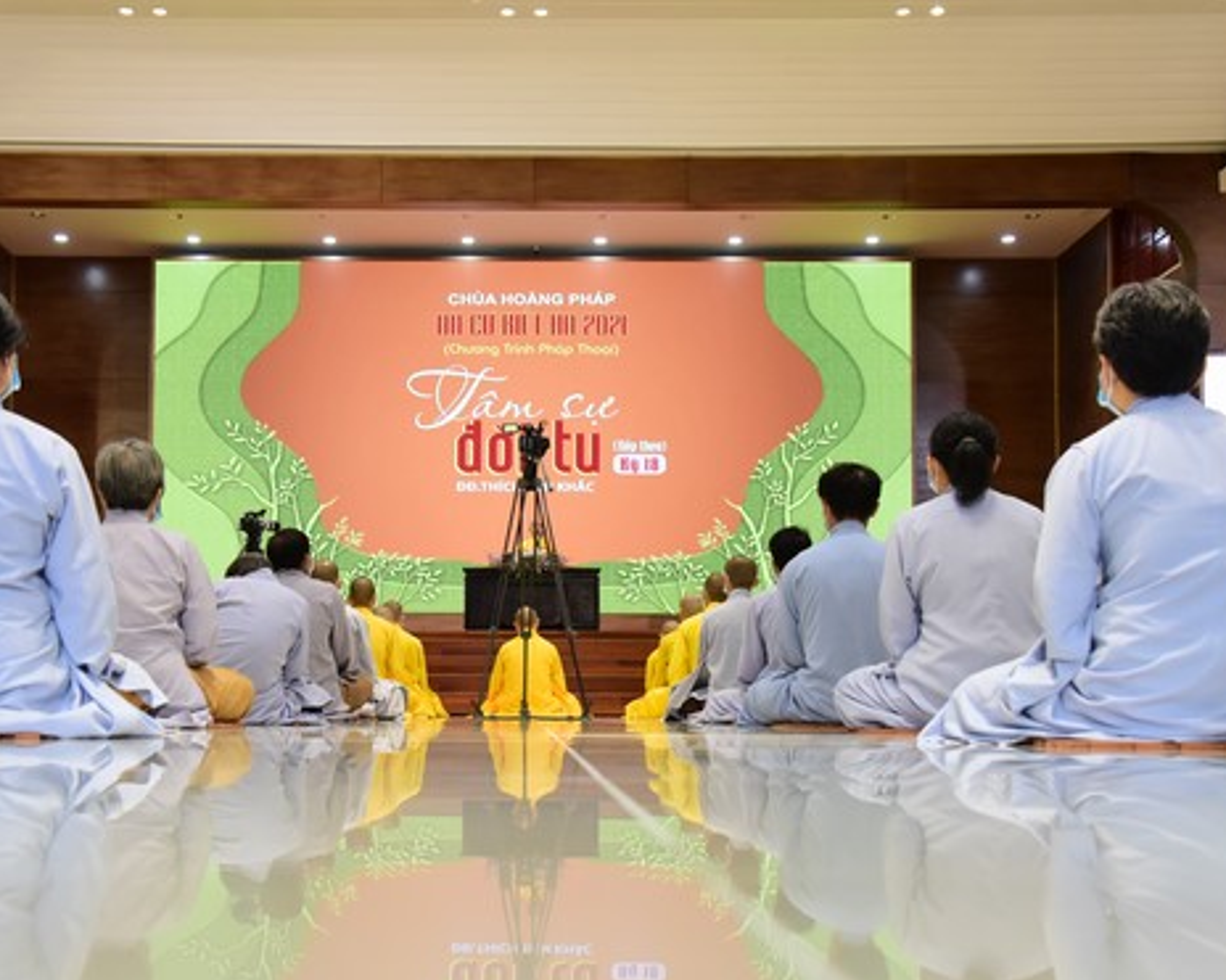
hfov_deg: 37.3
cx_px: 518
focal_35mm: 50
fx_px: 1814
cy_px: 544
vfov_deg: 30.2
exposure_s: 1/125
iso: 2500
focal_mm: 38
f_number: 5.6
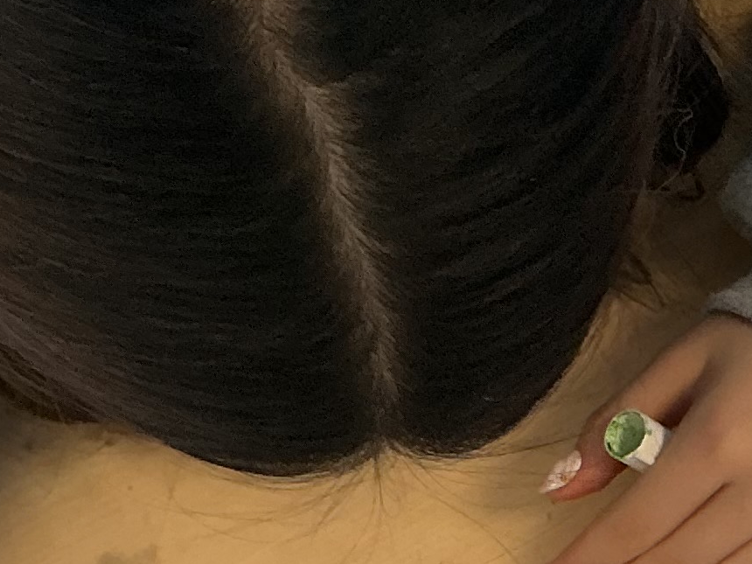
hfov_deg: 13.1
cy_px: 945
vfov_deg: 10.4
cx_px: 1337
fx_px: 2954
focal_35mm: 136
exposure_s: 1/120
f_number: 1.8
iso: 64
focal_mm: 3
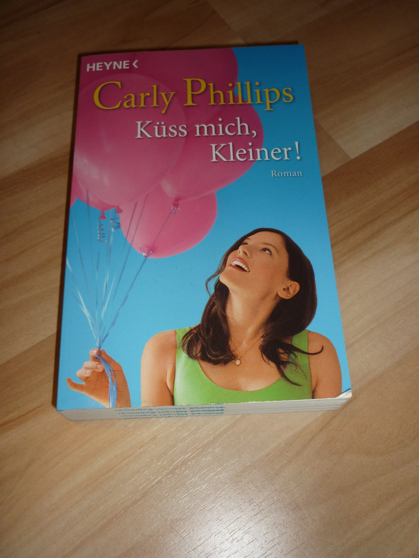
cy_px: 279
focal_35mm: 33
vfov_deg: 55.3
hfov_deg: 43.0
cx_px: 210
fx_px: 533
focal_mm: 5.5
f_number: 2.8
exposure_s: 1/30
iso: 100
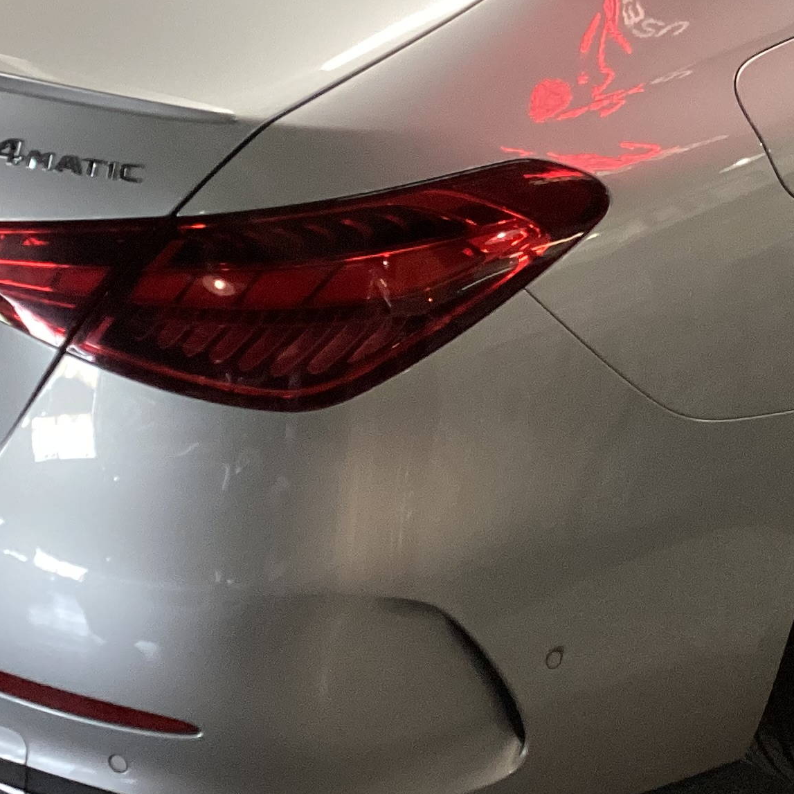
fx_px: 2024
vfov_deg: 22.1
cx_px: 485
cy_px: 287
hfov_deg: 22.2
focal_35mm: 78
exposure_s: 1/50
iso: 160
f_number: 2.4
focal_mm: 3.3
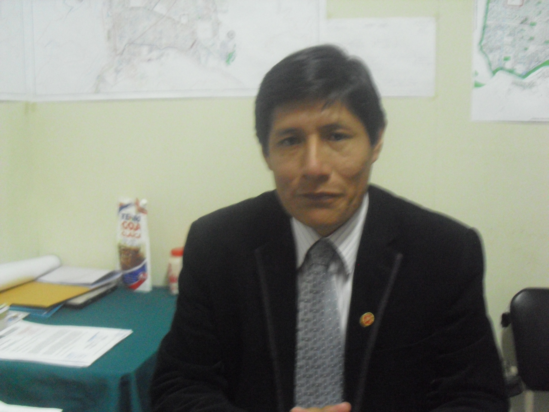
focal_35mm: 36
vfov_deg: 39.7
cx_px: 274
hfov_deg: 51.4
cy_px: 206
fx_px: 571
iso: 800
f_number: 3.1
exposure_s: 1/30
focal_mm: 6.3
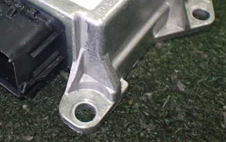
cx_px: 69
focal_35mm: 58
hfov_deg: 34.6
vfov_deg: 21.7
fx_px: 357
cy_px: 3
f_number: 2.3
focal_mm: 5.4
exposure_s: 1/125
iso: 800
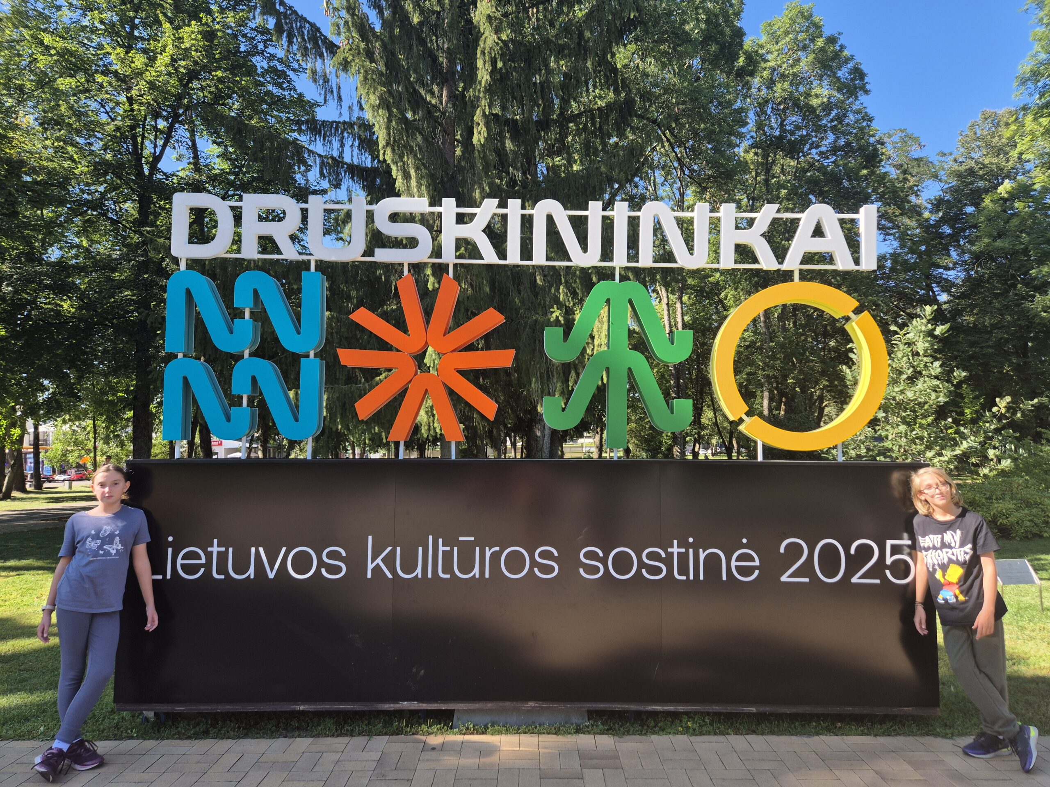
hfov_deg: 73.9
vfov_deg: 58.9
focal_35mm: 23
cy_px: 394
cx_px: 525
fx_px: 698
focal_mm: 5.4
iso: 25
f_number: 1.8
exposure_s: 1/556
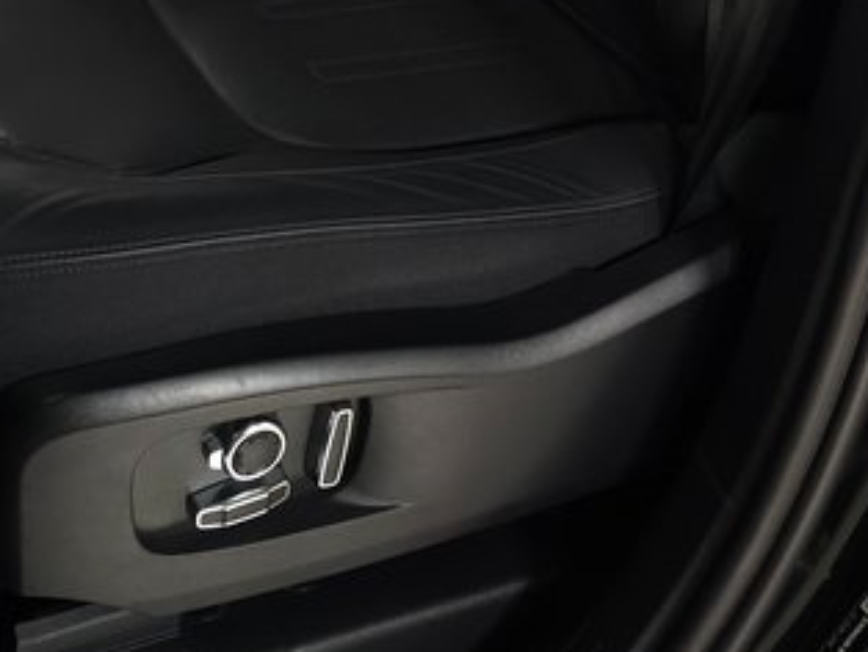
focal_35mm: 75
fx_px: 1882
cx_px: 152
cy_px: -323
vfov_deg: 17.7
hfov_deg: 25.4
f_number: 1.7
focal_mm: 6.3
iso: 160
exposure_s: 1/60
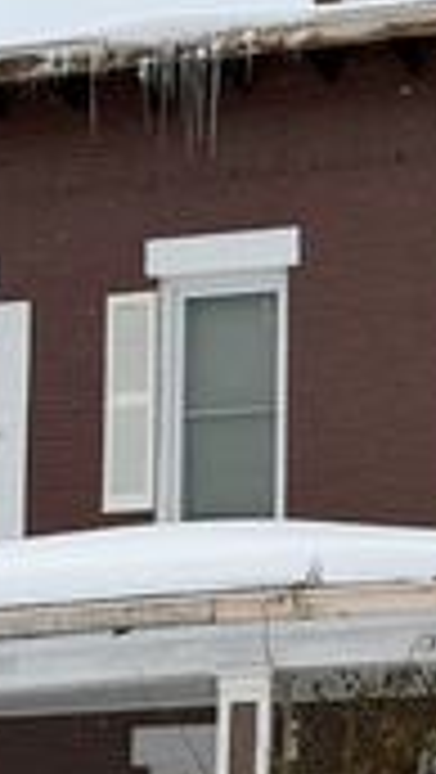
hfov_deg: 7.9
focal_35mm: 152
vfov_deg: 14.1
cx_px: 548
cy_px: 547
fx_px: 3118
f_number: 1.78
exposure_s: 1/7143
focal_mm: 6.76
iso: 80
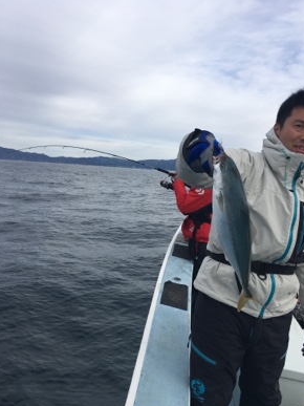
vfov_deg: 60.0
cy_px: 208
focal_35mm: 30
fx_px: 351
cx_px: 154
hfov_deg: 46.8
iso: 25
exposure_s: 1/1350
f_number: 2.2
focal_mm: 4.15
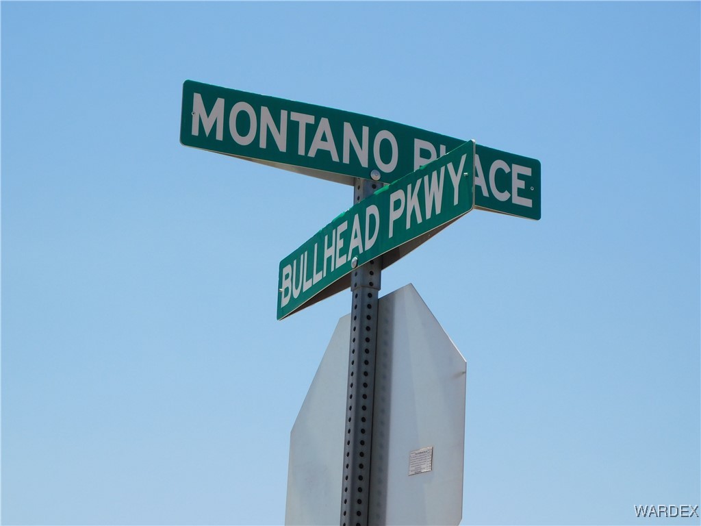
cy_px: 263
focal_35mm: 91
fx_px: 1843
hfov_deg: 21.5
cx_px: 350
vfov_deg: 16.2
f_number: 4.5
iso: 125
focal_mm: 16.1
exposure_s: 1/800
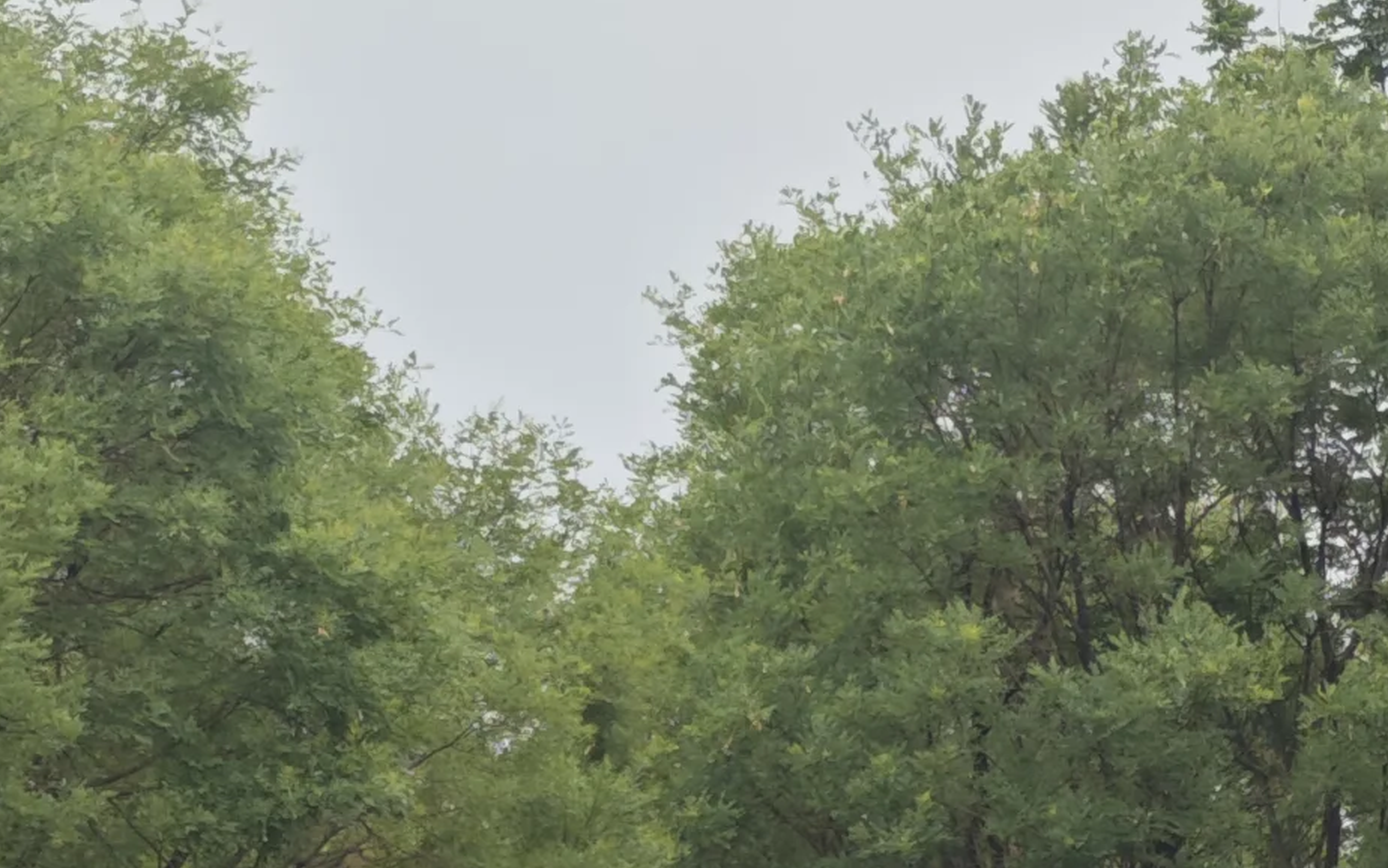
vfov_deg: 6.1
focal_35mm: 213
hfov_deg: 9.8
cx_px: 715
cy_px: 1006
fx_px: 8059
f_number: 2
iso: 125
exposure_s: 1/1042
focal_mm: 10.1
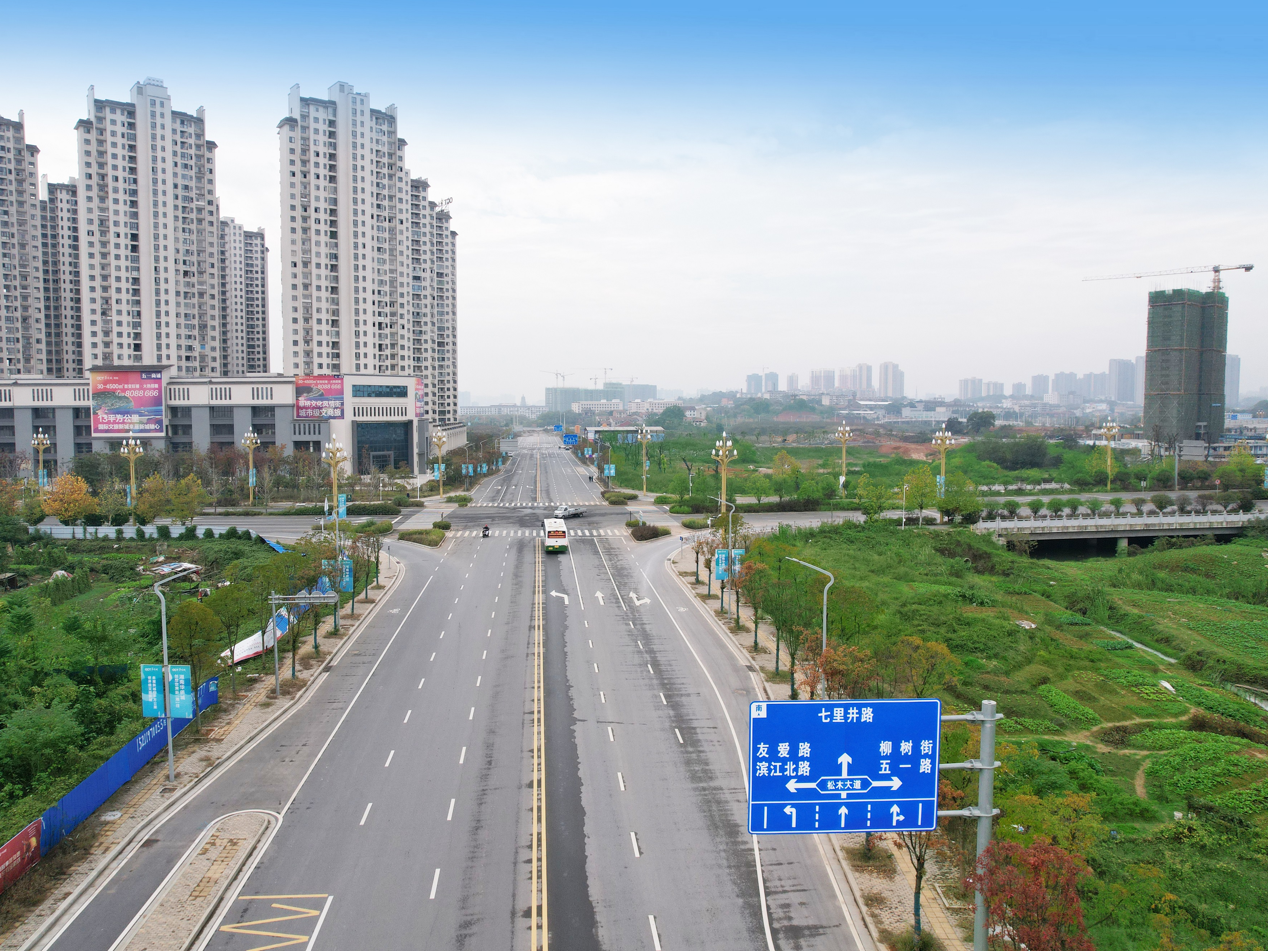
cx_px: 573
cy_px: 477
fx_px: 879
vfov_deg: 56.8
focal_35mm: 24
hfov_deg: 71.4
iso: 140
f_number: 2.8
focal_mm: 8.38
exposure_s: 1/1600
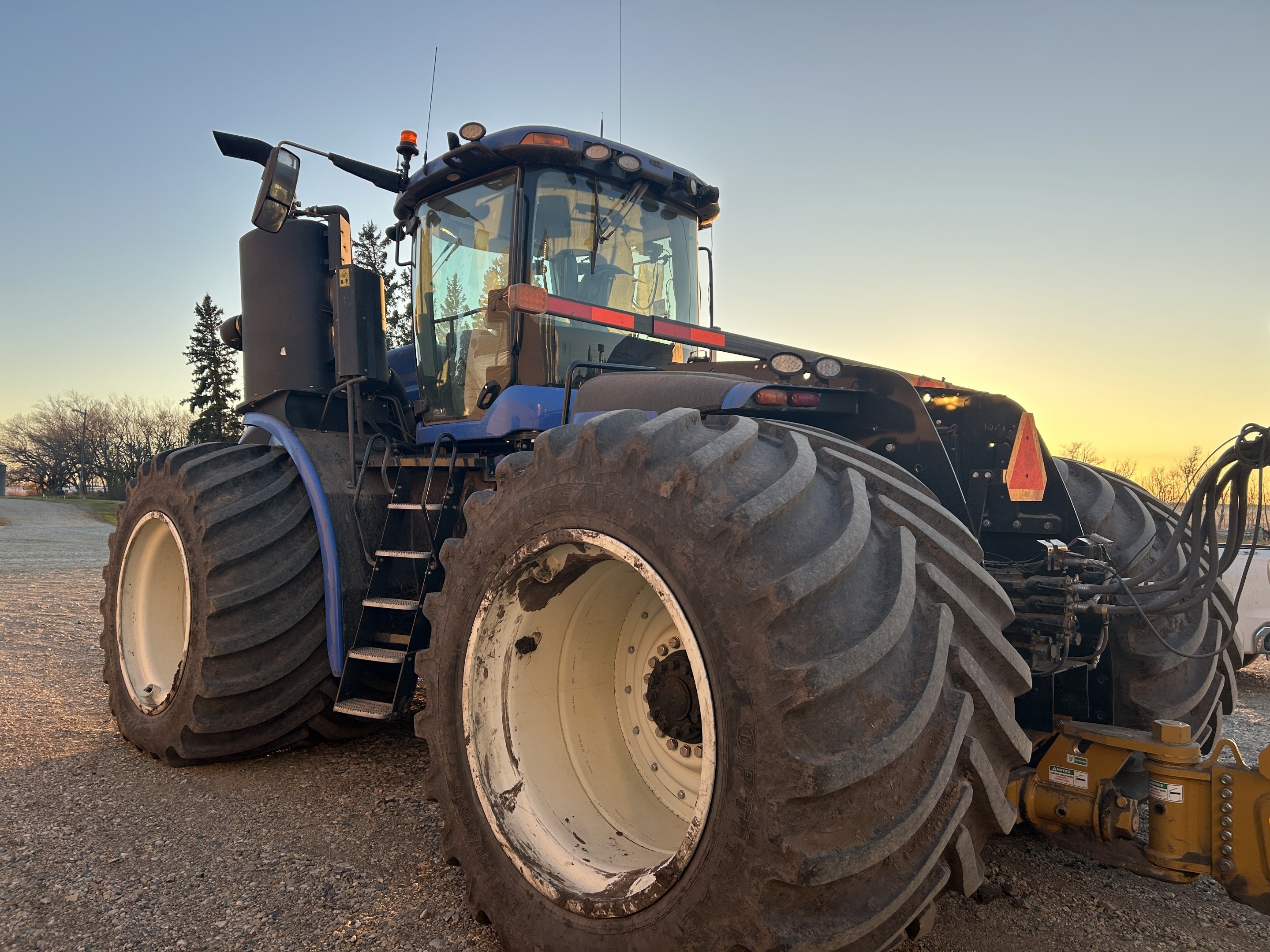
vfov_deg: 53.1
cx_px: 635
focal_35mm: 26
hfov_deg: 67.3
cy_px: 476
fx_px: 954
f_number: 1.5
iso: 50
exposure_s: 1/808
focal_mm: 5.7
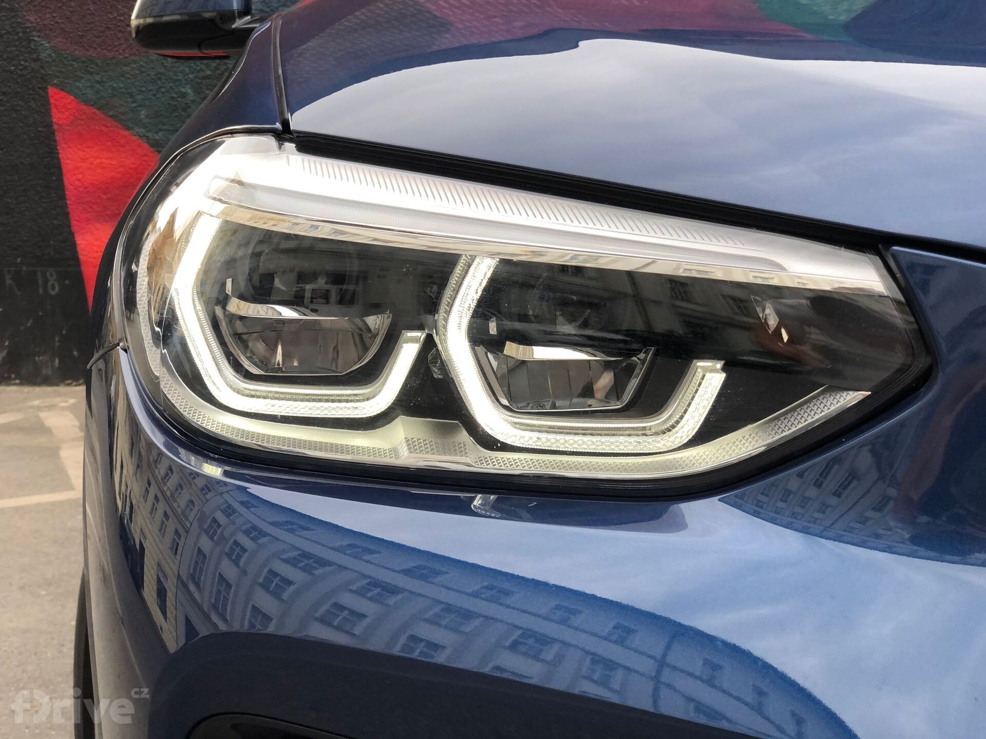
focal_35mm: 52
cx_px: 493
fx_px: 1481
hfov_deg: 36.8
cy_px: 370
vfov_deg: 28.0
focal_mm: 6
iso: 16
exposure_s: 1/125
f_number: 2.4
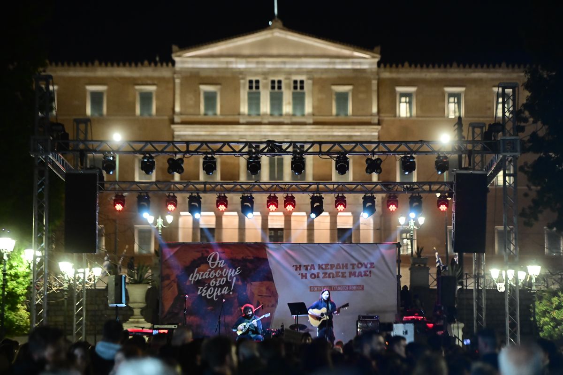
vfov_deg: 10.2
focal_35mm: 135
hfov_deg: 15.2
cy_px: 188
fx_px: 2111
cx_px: 282
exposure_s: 1/200
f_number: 2.8
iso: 10000
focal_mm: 135
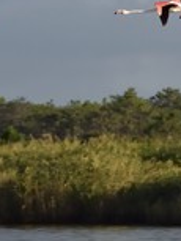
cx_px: 167
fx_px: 5131
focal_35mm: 737
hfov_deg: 2.0
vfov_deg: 2.7
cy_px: 27
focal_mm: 280
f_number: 13
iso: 400
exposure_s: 1/500
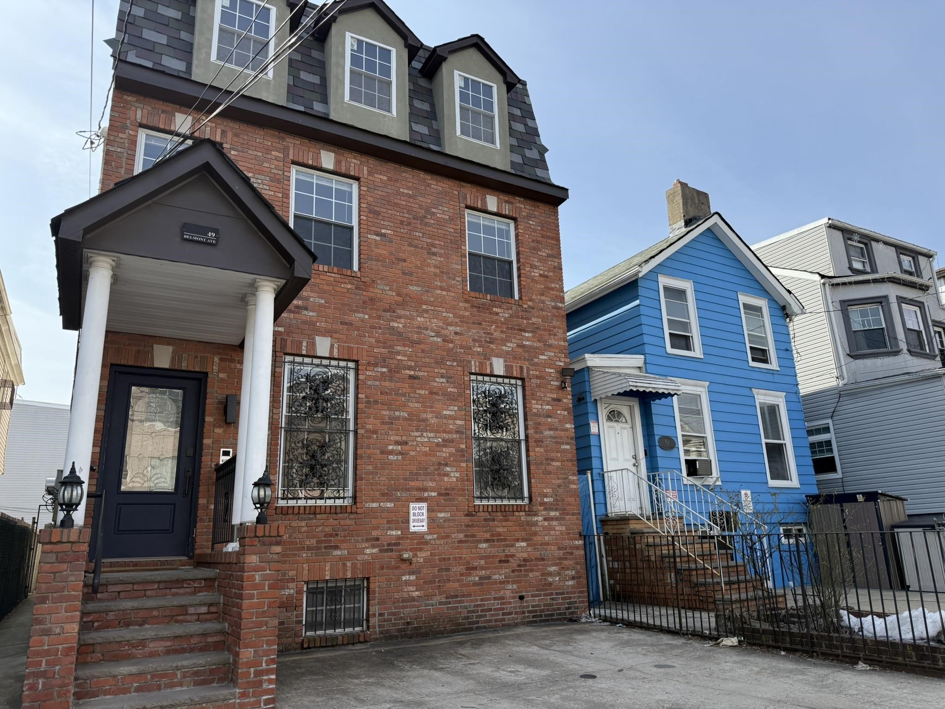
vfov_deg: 56.8
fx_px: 655
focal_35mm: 24
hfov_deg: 71.6
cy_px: 354
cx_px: 472
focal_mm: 6.76
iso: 100
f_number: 1.78
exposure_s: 1/3584
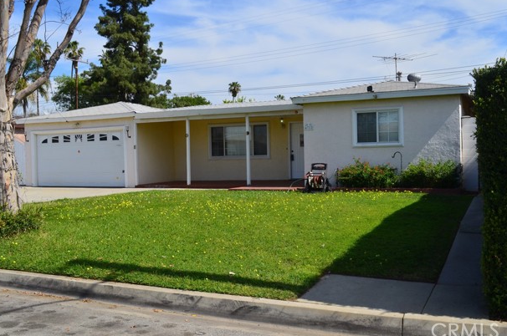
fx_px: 534
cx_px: 257
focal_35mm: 38
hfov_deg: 50.8
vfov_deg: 34.9
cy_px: 165
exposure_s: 1/125
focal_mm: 24
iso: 100
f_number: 11
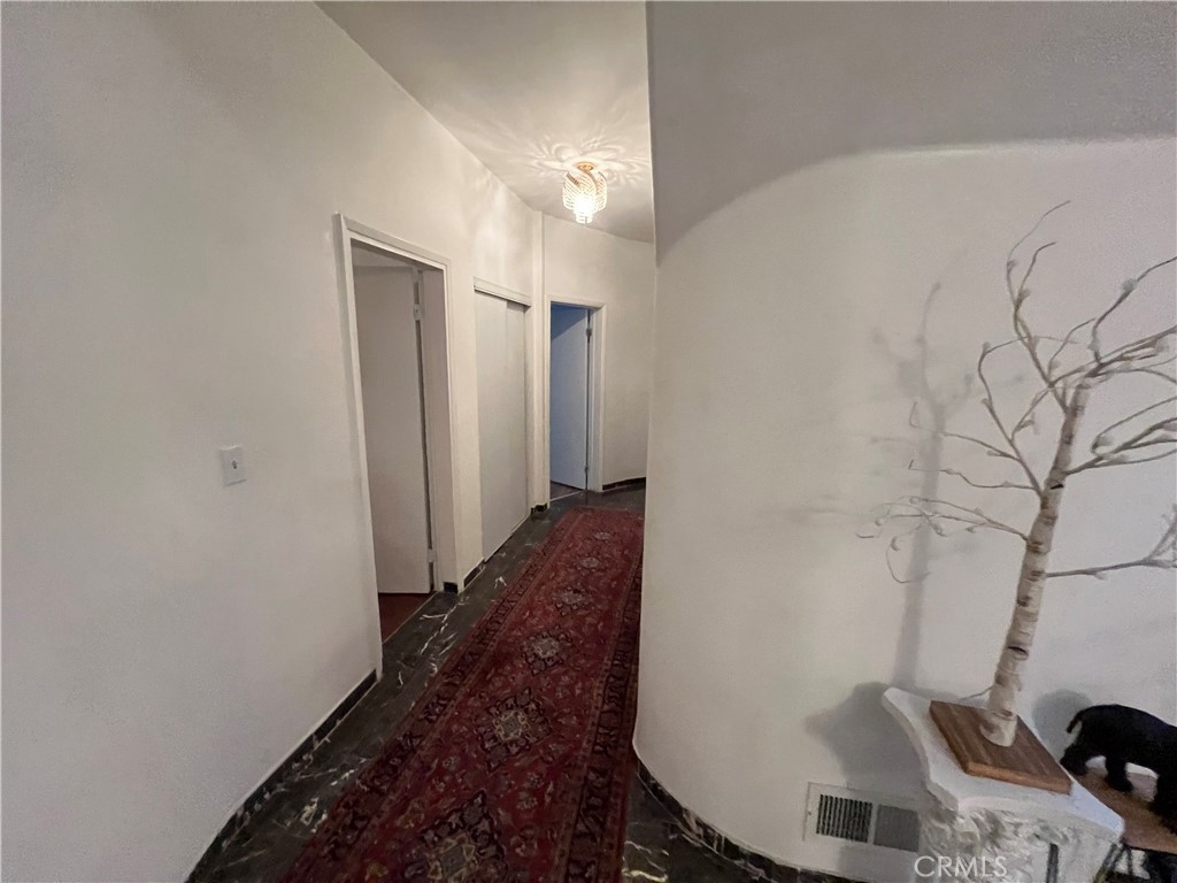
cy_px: 442
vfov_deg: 89.9
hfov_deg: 106.2
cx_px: 588
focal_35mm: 13
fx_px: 442
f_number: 1.8
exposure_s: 1/60
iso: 800
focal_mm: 1.57
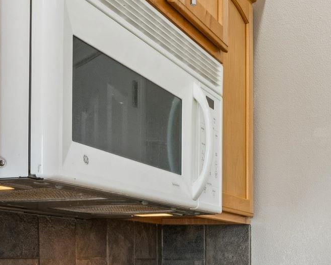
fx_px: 655
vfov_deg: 22.0
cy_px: 263
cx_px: 460
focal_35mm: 67
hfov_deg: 23.9
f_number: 13
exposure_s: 1/10
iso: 400
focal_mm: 15.2
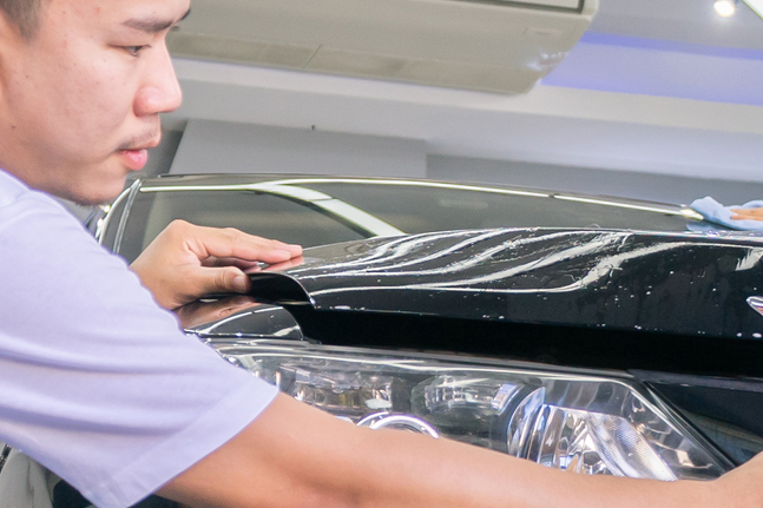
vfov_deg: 13.3
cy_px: 470
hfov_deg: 19.9
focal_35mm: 102
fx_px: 2161
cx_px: 571
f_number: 4
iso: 250
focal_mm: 22
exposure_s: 1/160
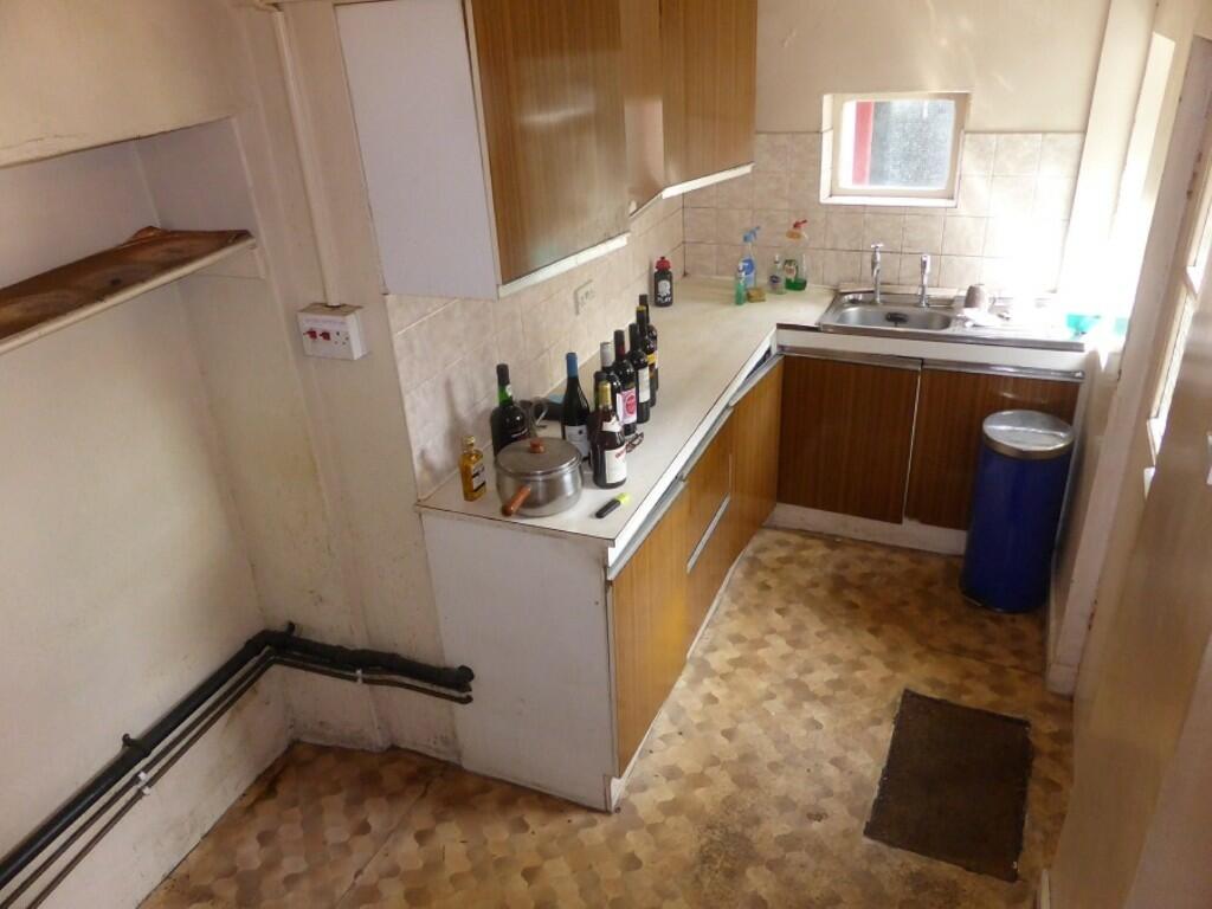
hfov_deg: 69.4
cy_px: 454
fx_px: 875
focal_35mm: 25
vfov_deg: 54.9
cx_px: 606
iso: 400
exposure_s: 1/60
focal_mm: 4.3
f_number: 3.3
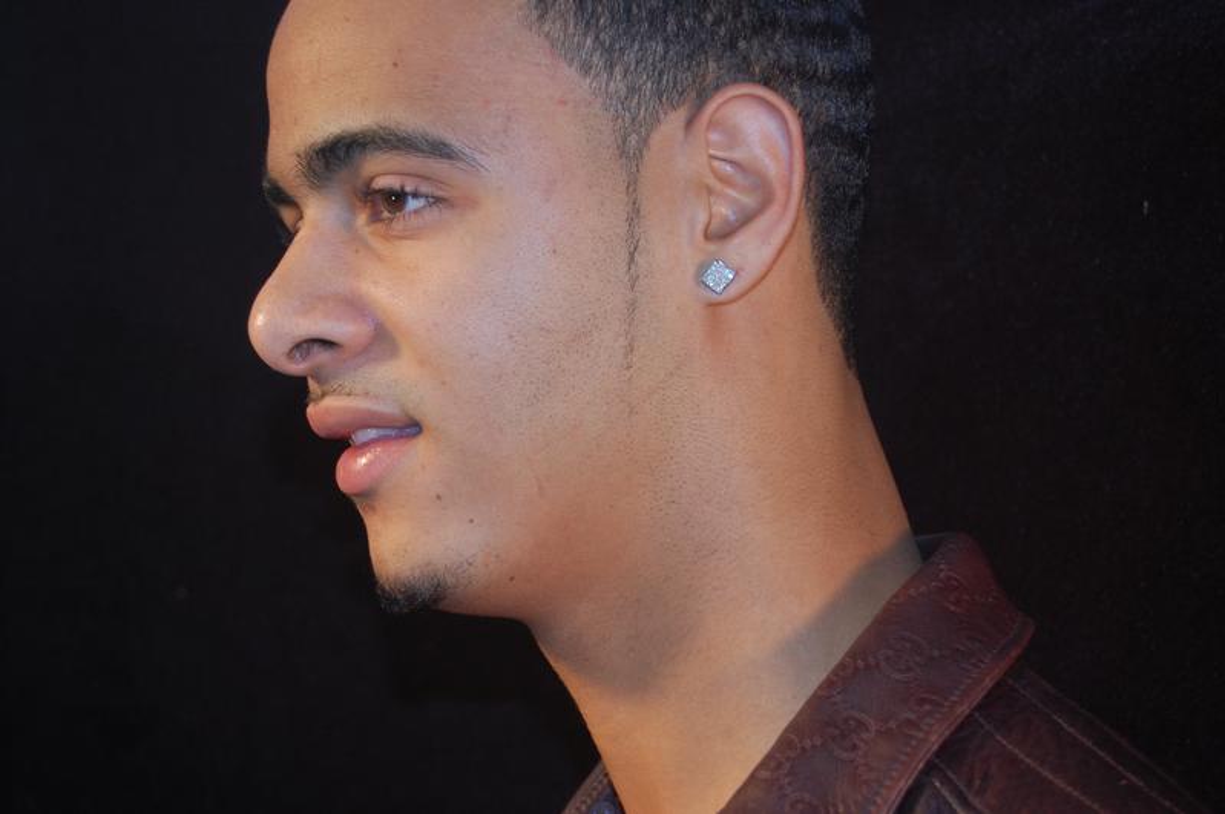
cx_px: 612
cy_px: 407
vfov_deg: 16.5
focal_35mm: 82
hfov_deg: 24.6
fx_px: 2804
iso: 400
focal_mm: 55
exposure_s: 1/60
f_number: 5.6
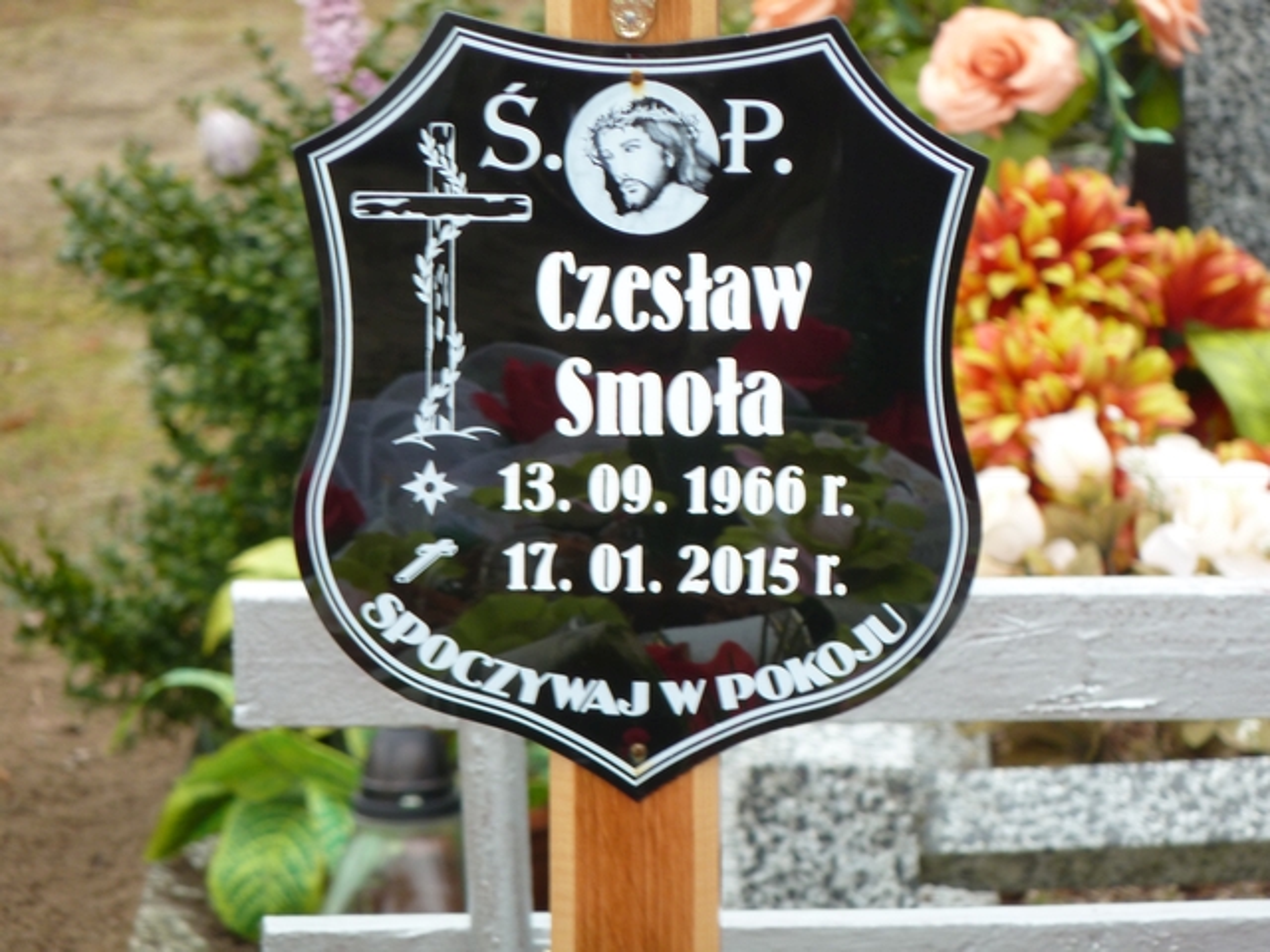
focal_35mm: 300
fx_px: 11006
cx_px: 635
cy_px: 476
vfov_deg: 5.0
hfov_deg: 6.6
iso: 100
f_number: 4.9
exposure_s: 1/60
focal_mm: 49.2
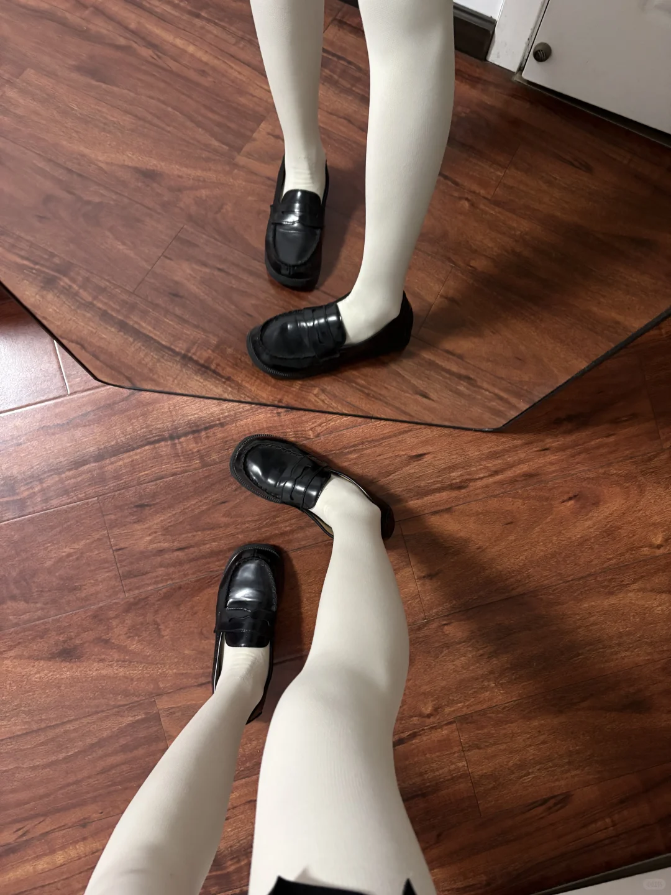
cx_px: 336
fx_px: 672
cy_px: 448
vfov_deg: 67.3
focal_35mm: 26
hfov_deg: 53.1
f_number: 1.6
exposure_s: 1/25
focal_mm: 5.96
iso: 500
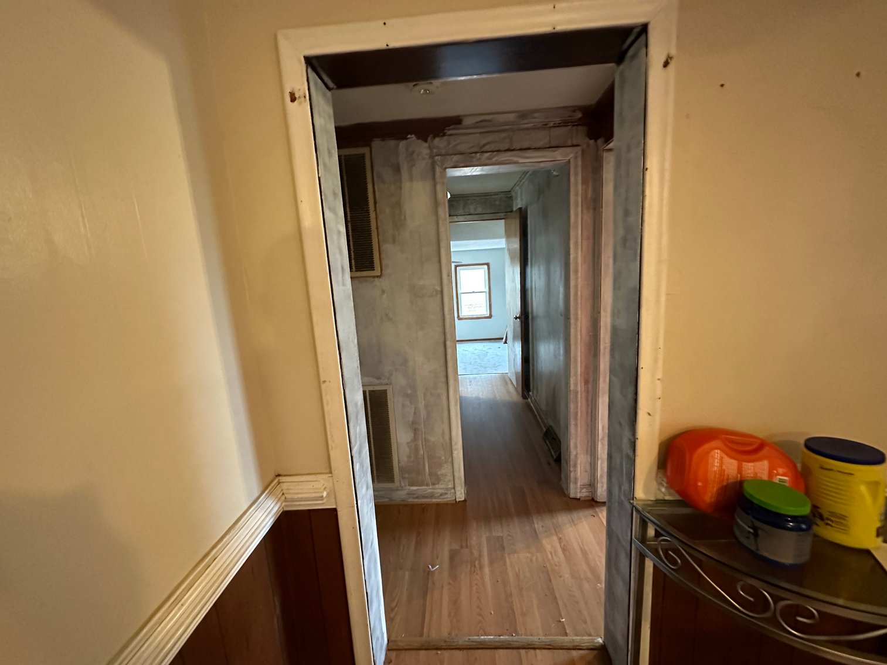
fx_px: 359
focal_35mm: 14
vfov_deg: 85.7
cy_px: 332
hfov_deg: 102.1
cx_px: 444
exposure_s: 1/60
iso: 1250
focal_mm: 2.22
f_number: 2.2
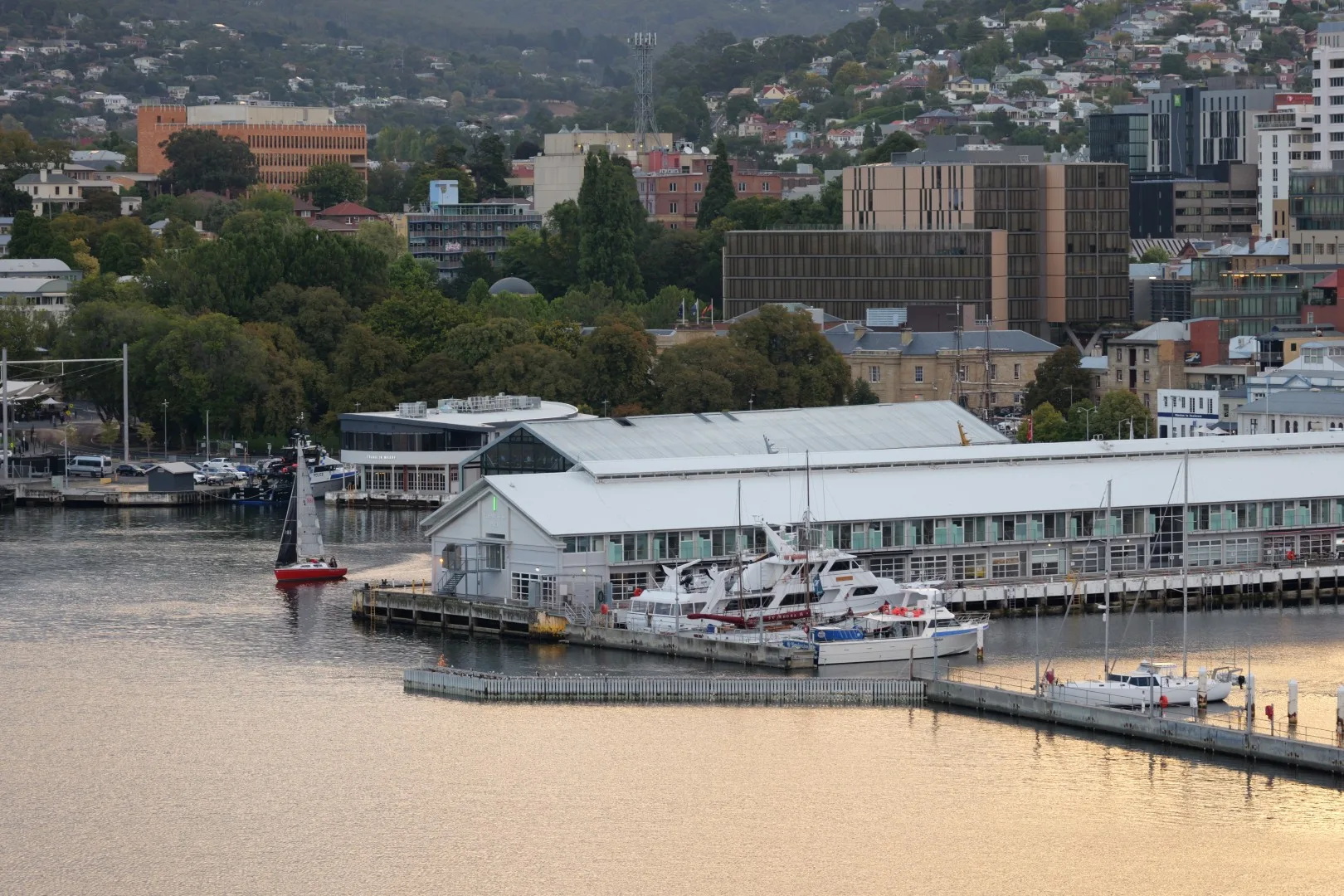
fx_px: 4890
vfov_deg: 10.5
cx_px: 672
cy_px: 448
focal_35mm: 131
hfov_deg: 15.6
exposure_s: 1/160
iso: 800
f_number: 6.2
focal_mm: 131
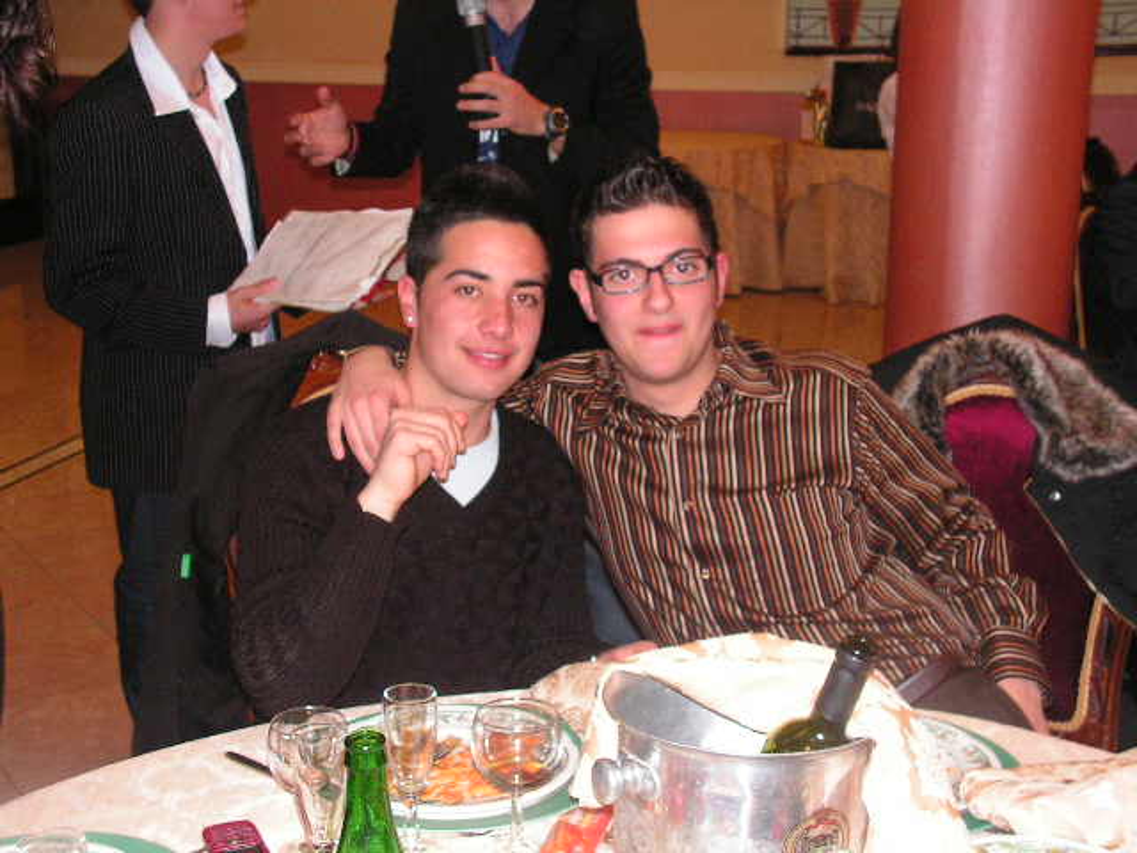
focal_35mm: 53
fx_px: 1741
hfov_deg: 36.2
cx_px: 568
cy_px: 426
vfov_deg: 27.5
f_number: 3.2
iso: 200
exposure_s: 1/60
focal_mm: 8.9
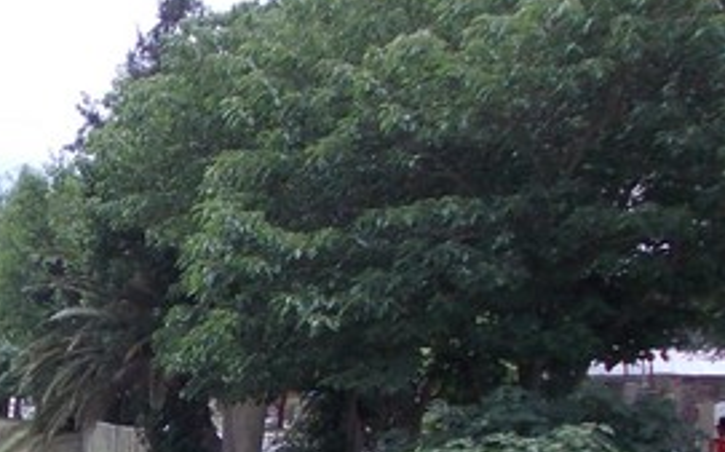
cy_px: 556
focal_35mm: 84
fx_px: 1659
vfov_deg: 14.9
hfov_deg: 22.1
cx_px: -217
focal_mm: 4
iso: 80
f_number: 5.4
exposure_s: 1/250
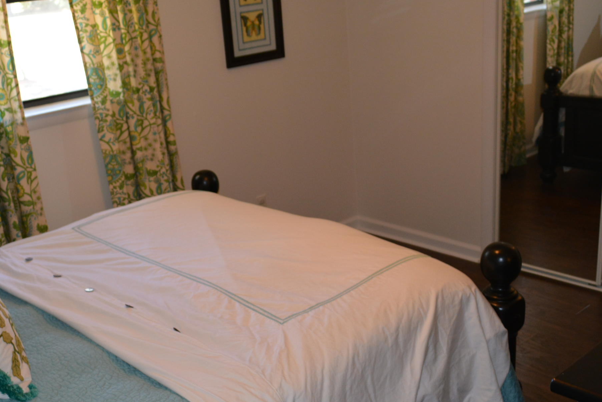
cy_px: 243
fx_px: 753
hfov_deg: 43.6
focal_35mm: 45
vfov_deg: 29.8
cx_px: 303
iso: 640
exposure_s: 1/60
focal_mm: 18
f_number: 3.5
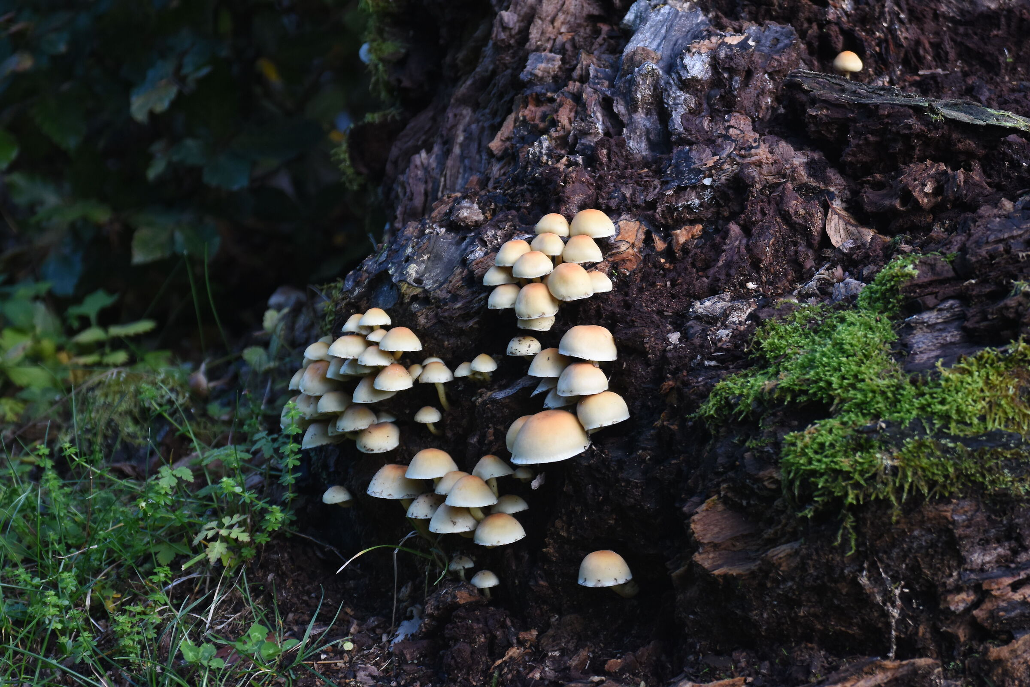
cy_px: 344
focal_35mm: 218
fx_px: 6222
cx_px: 515
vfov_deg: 6.3
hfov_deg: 9.5
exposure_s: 1/250
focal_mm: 145
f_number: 4.8
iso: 720
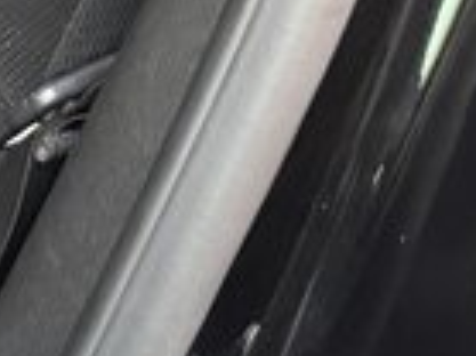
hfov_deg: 11.6
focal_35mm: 138
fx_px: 1896
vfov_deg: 10.4
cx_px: -685
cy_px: -181
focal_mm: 6.76
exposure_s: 1/40
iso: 1000
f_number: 1.78
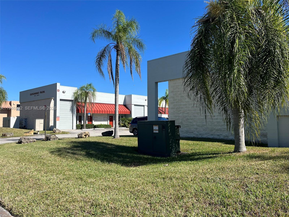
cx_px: 144
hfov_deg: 67.3
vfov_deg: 53.1
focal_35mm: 26
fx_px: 217
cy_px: 108
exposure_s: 1/3135
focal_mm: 5.1
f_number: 1.6
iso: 50
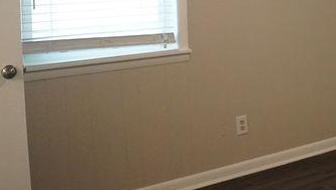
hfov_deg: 26.1
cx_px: 475
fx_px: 571
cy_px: -41
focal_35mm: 64
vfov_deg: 17.9
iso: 6400
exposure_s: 1/125
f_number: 2.8
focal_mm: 20
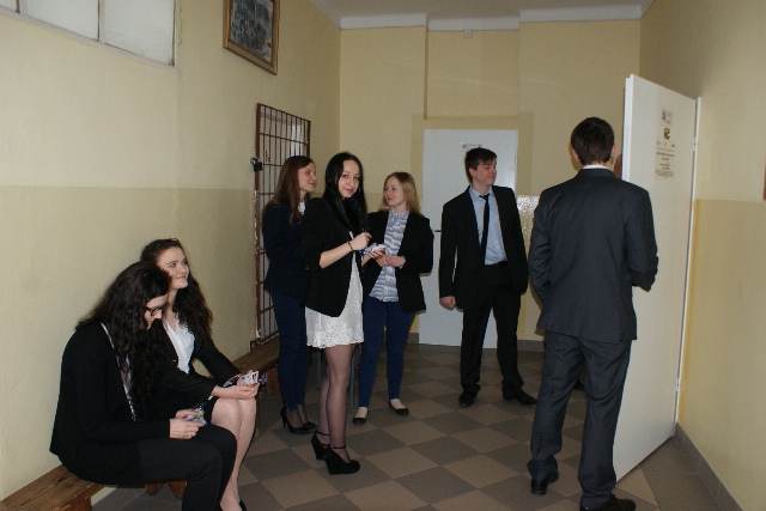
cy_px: 256
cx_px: 383
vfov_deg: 48.0
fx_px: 575
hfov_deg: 67.4
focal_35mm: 27
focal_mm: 18
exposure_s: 1/60
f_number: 5.6
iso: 400
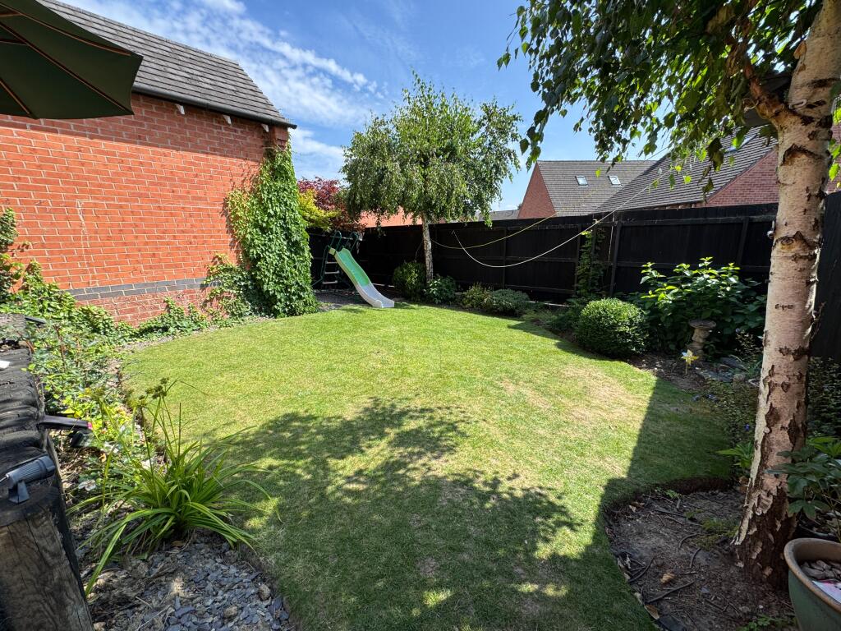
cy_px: 316
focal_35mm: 14
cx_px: 420
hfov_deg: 102.1
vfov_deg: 85.7
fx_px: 340
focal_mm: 2.22
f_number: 2.2
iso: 40
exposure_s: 1/646
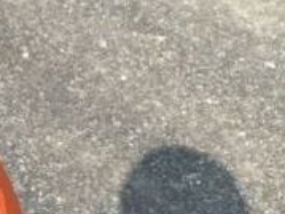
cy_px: -16
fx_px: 1316
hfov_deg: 12.2
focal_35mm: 160
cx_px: -7
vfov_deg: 9.2
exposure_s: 1/1131
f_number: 2.2
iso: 16
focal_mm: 2.87
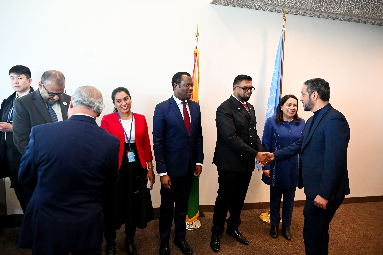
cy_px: 128
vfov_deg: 53.1
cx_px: 192
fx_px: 255
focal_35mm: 24
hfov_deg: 73.8
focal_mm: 24
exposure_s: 1/125
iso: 3200
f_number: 4
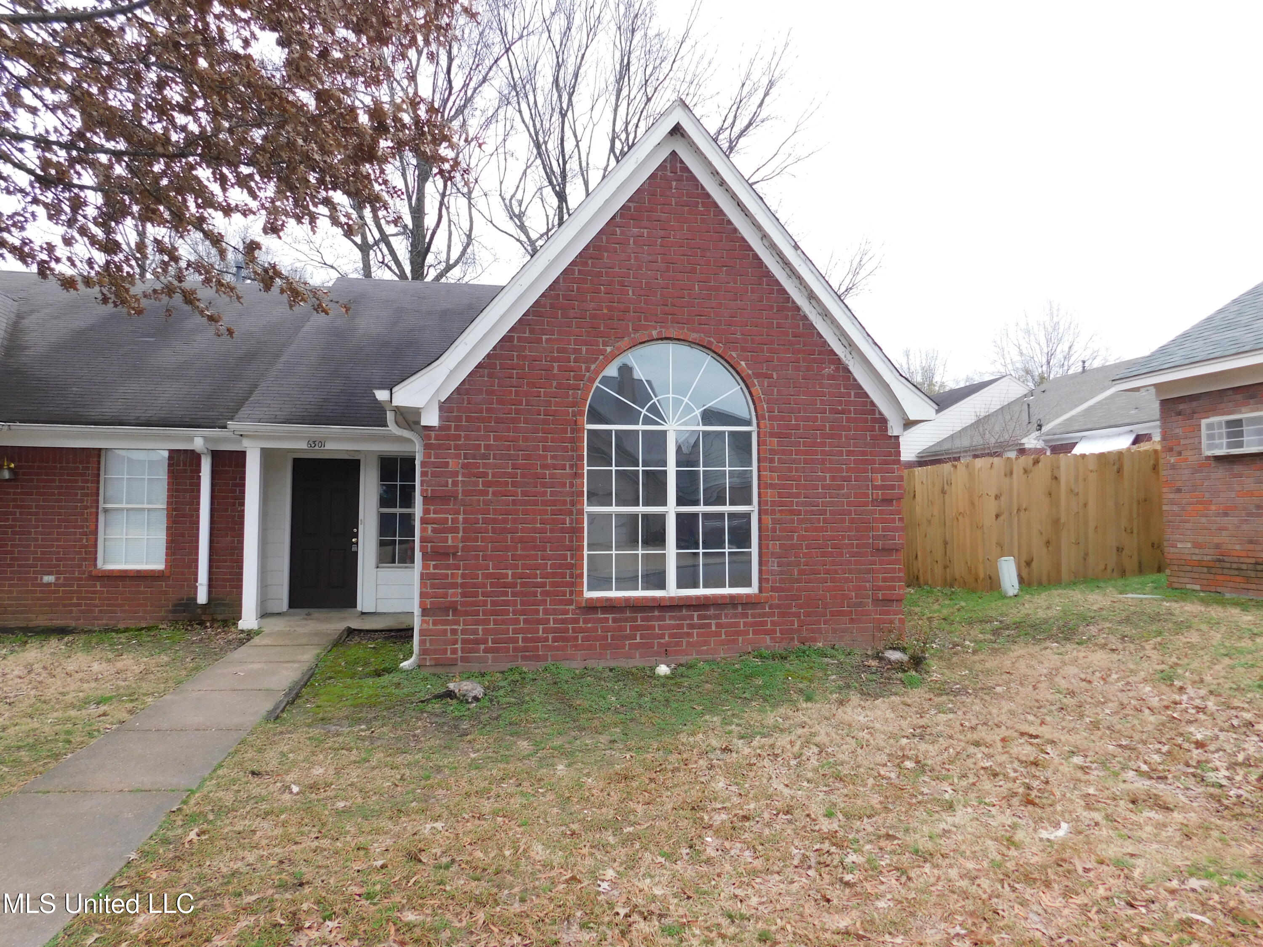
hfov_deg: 71.6
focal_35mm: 24
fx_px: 876
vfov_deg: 56.8
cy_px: 474
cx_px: 632
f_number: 3
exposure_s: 1/200
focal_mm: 4.1
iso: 125
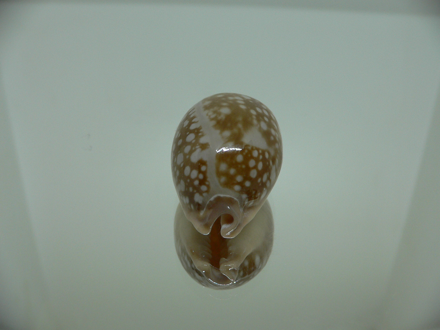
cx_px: 220
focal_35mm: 35
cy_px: 165
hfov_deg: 52.6
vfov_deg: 40.7
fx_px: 445
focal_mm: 4.6
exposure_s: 1/60
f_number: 2.8
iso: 100
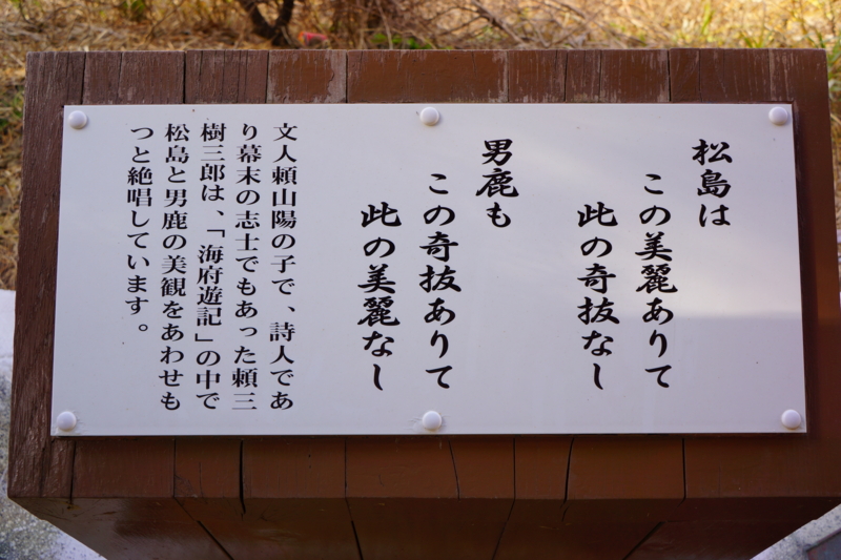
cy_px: 280
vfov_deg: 43.6
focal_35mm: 30
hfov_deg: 61.9
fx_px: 701
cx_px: 420
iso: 100
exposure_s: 1/125
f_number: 5.6
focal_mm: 20
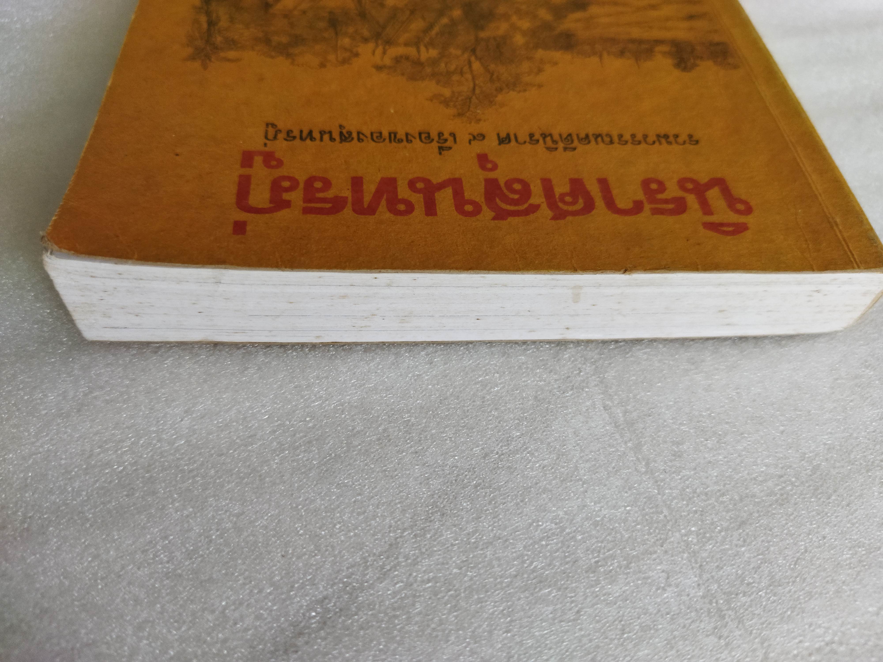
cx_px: 442
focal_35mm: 27
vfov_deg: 51.4
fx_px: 689
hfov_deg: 65.3
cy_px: 331
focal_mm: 4.71
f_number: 1.79
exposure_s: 1/60
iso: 319
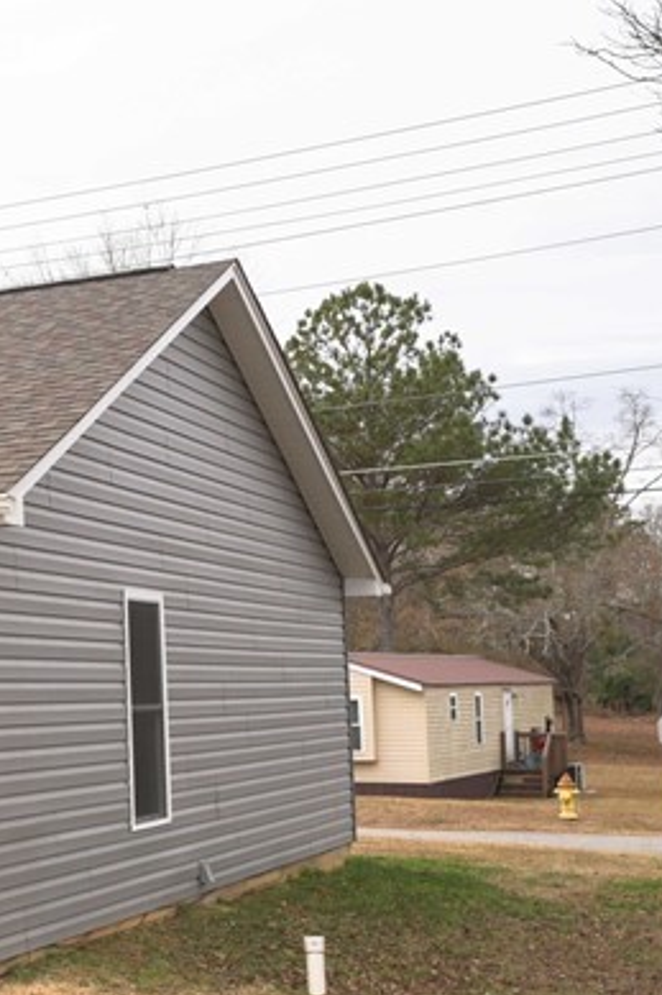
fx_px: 1850
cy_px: 552
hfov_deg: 15.9
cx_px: -663
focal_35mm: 67
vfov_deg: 30.1
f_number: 9
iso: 400
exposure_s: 1/160
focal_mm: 24
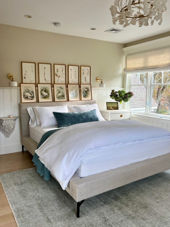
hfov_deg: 53.1
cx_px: 85
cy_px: 114
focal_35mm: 26
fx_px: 170
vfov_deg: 67.3
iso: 50
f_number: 1.5
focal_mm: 5.7
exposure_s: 1/121
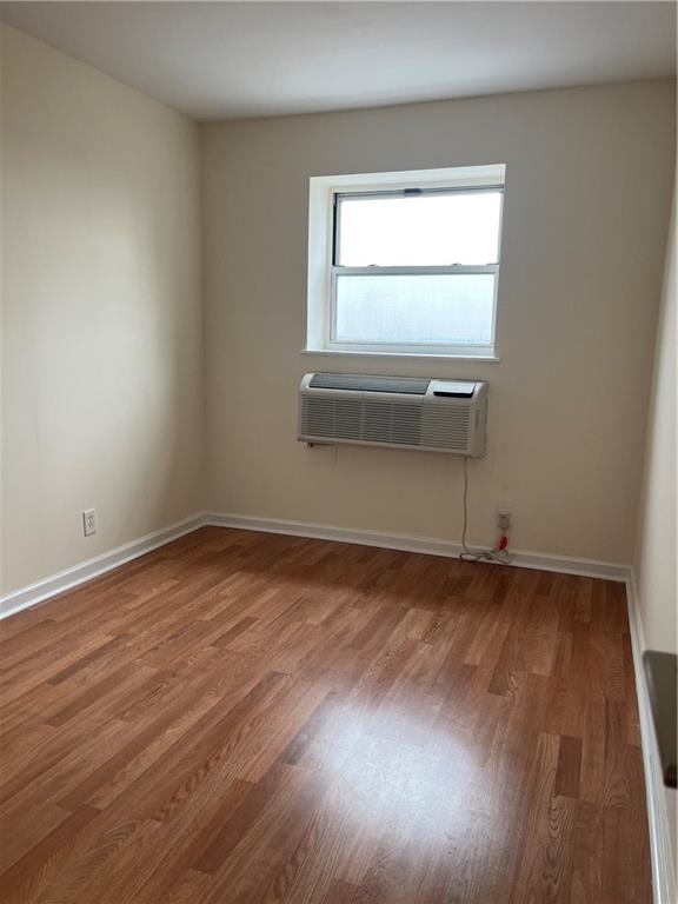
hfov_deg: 53.1
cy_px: 452
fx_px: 679
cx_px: 339
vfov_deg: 67.3
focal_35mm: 26
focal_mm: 5.1
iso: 100
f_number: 1.6
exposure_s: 1/120
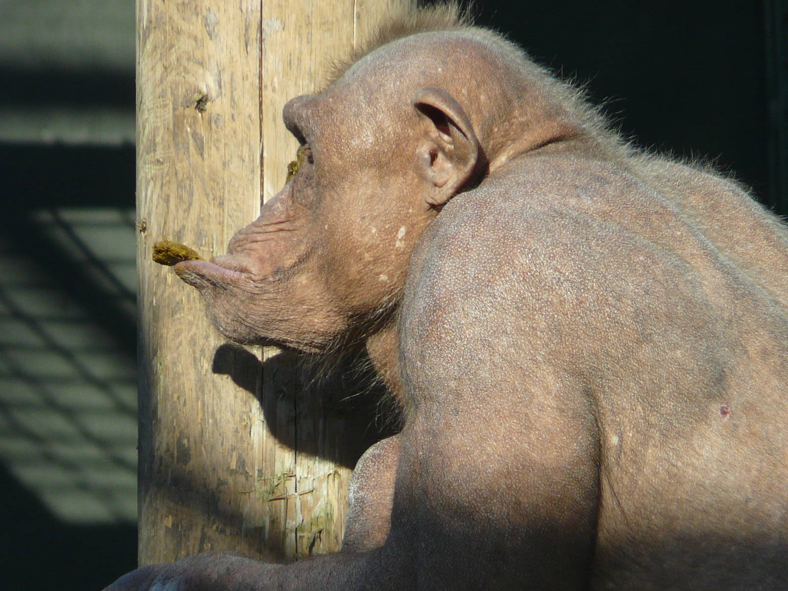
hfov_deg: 2.9
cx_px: 394
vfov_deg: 2.2
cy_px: 296
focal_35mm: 684
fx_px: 15571
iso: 100
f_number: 4
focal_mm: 70.5
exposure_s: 1/250
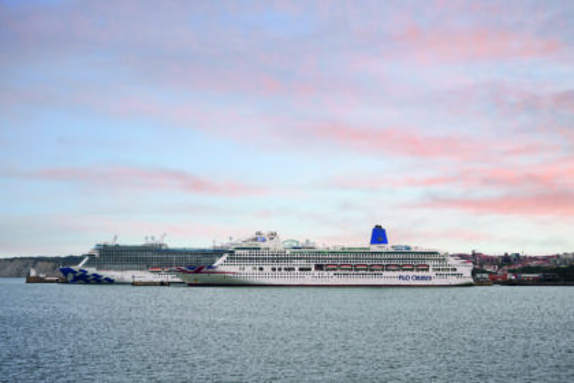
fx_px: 781
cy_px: 192
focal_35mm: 49
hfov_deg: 40.3
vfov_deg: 27.5
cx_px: 287
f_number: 8
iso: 100
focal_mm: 49
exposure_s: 1/400
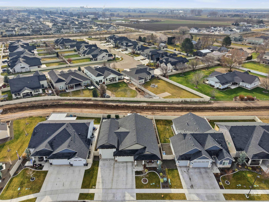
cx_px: 134
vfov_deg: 56.8
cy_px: 101
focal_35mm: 24
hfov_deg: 71.6
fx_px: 187
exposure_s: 1/6400
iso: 410
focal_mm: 8.7
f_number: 1.8
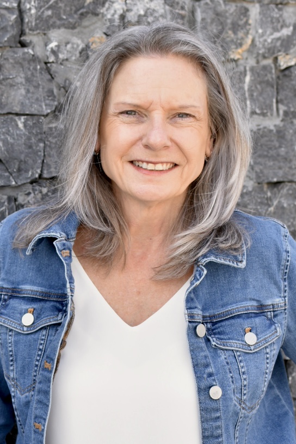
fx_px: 647
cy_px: 222
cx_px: 148
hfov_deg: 25.8
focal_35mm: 52
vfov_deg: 37.9
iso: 100
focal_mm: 35
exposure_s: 1/200
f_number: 3.5
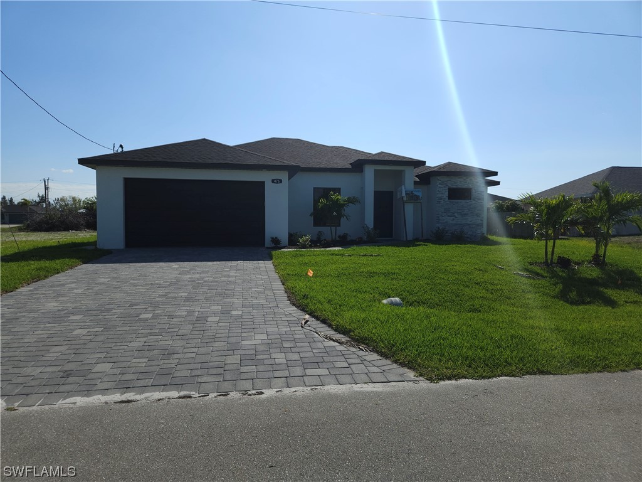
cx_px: 321
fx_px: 427
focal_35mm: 23
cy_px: 241
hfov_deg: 73.9
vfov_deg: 58.9
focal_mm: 5.4
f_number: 1.8
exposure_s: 1/4624
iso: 50
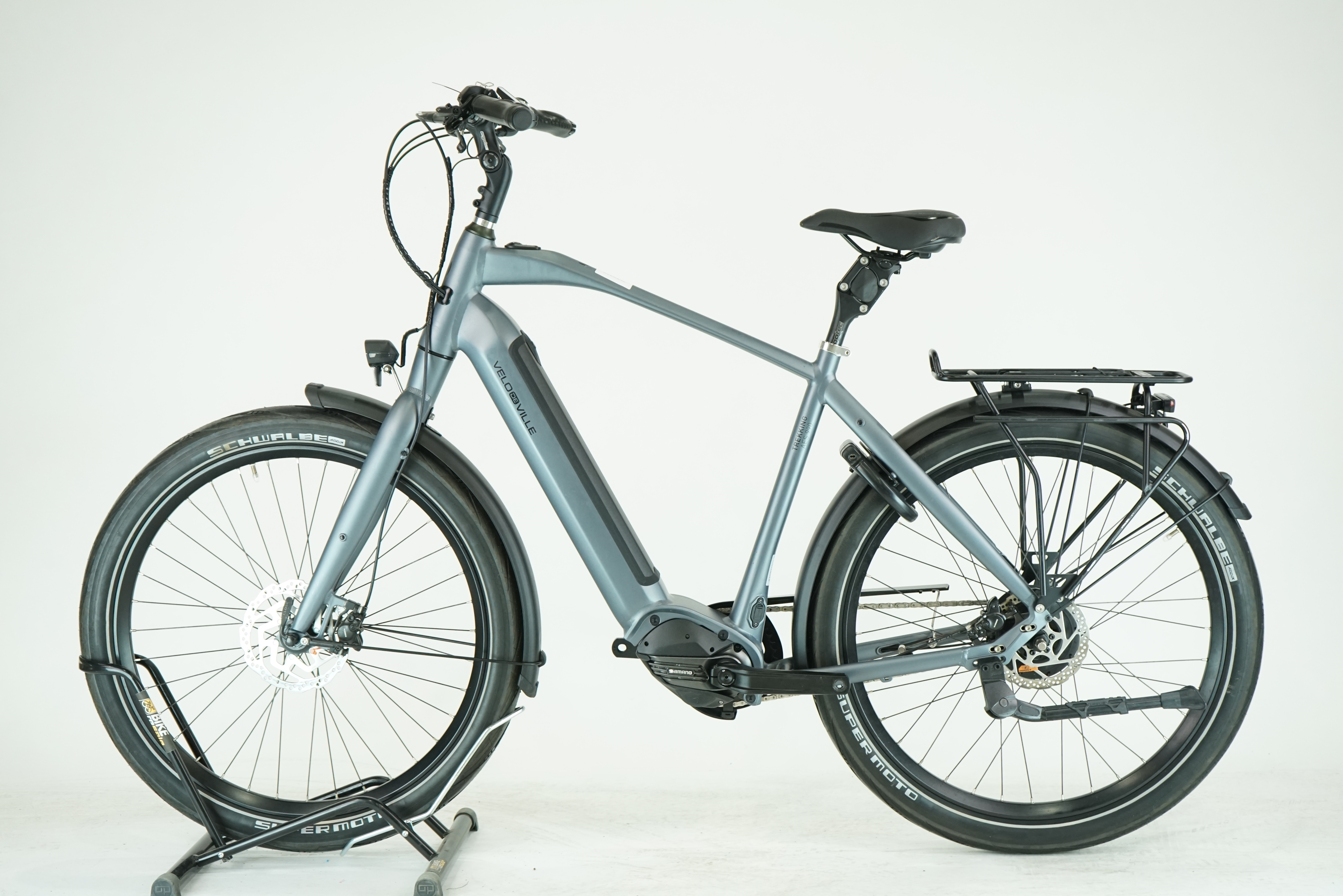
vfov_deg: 25.5
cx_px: 672
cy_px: 448
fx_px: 1977
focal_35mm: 53
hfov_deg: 37.5
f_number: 5.6
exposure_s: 1/200
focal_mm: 53
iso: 1600
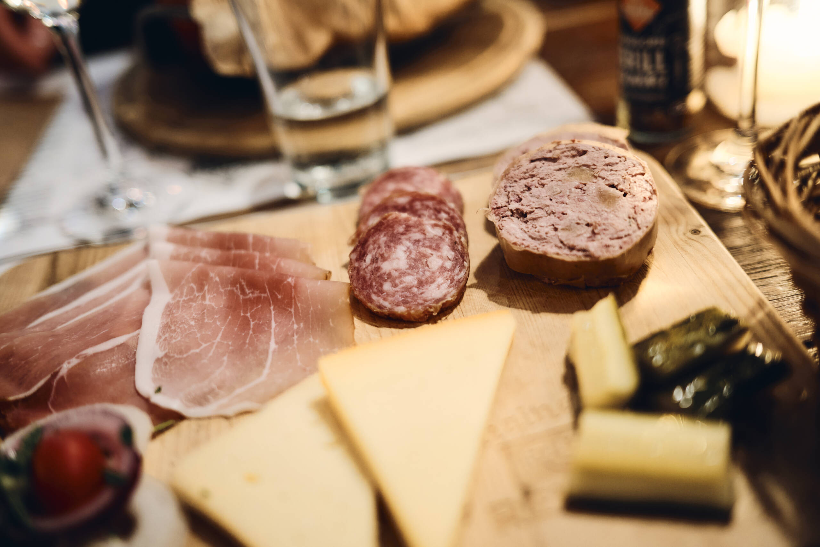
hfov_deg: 48.5
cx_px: 410
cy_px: 274
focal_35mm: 40
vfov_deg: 33.4
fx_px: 911
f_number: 2
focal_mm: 40
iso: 800
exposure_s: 1/40
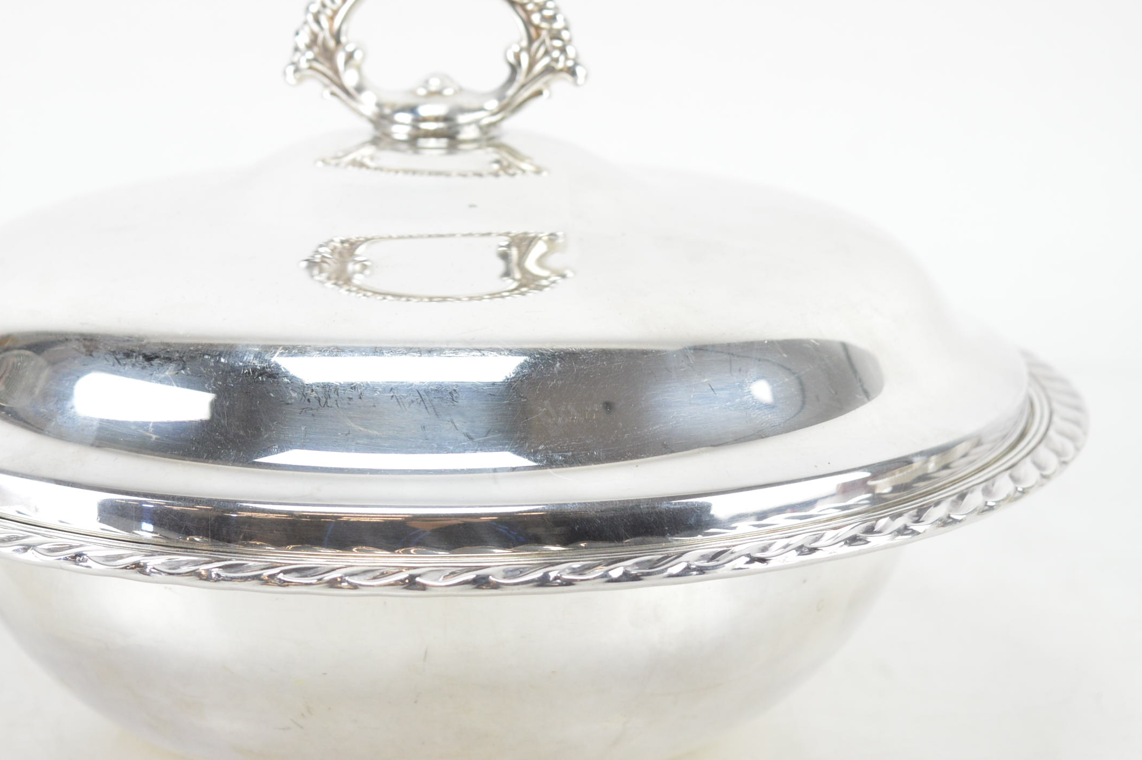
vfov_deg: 14.3
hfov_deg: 21.3
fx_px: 3034
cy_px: 338
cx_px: 459
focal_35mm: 96
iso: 800
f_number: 6.3
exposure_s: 1/80
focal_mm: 45
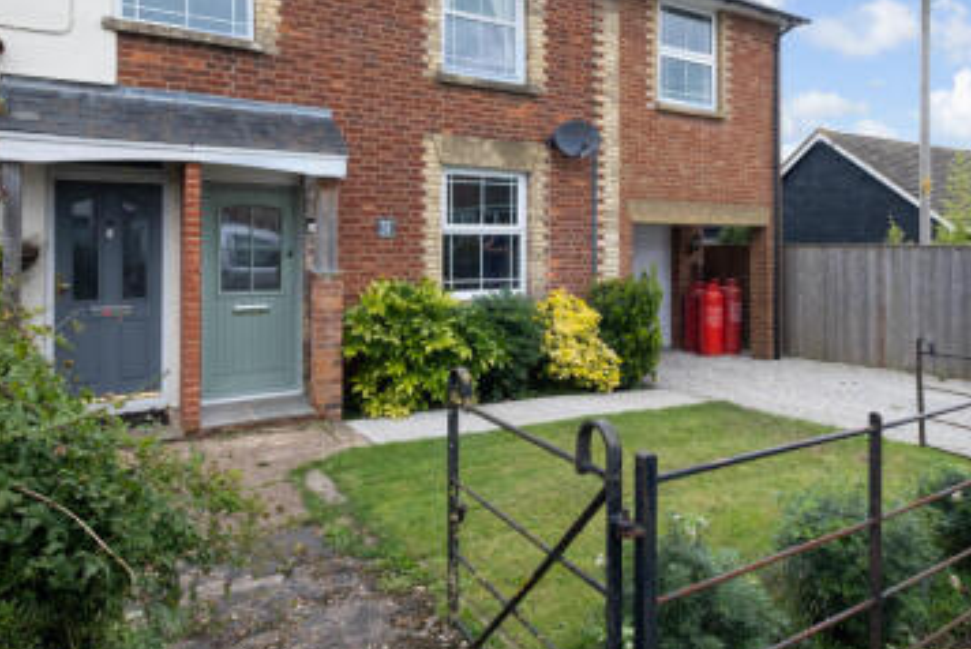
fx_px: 648
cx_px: 552
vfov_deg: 52.7
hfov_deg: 73.3
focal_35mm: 24
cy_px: 247
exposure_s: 1/125
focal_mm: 12
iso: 500
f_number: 10
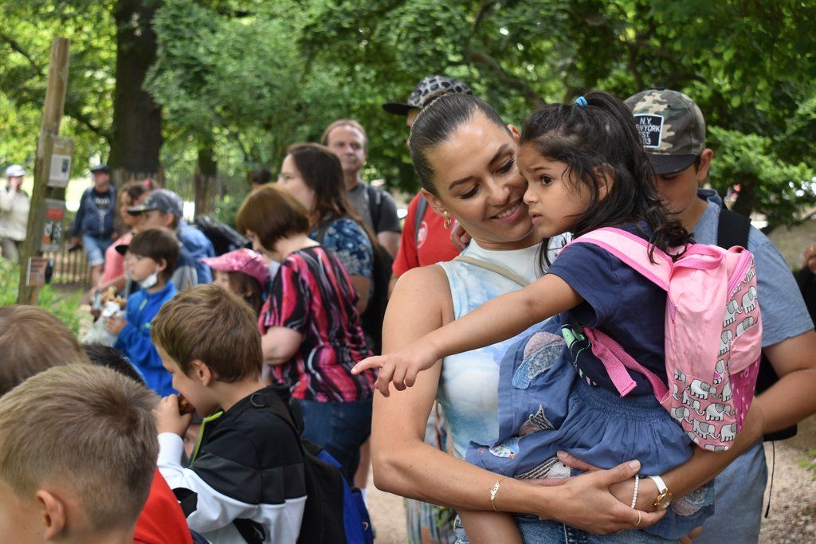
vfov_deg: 19.7
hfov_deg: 29.2
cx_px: 408
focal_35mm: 69
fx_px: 1564
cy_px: 272
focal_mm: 46
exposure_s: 1/80
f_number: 5.3
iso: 400
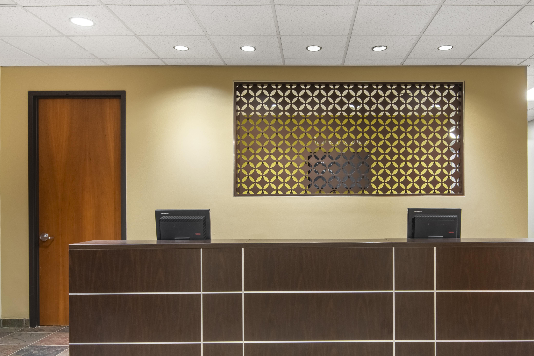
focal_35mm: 30
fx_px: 445
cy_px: 199
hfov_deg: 61.5
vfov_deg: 43.6
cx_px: 314
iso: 200
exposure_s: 1/13
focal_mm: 18
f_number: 11
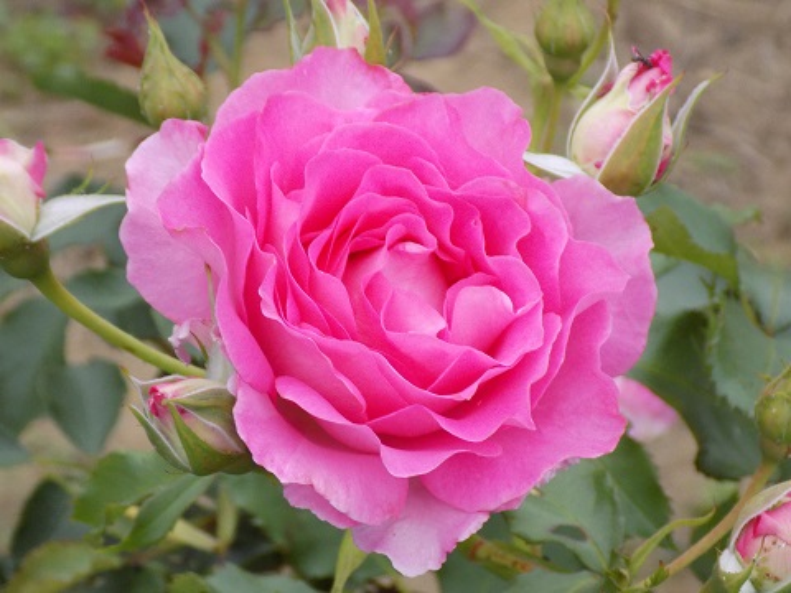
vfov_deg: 9.6
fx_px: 3519
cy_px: 296
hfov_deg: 12.8
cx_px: 396
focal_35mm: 154
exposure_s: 1/30
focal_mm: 27.3
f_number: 5.2
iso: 320
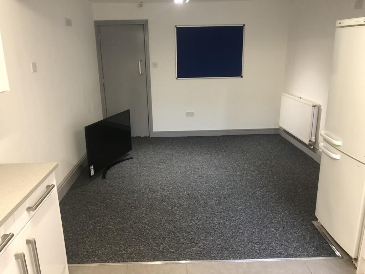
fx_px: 295
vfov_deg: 49.7
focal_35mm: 28
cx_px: 182
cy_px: 137
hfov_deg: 63.4
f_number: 1.8
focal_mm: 4
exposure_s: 1/17
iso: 50
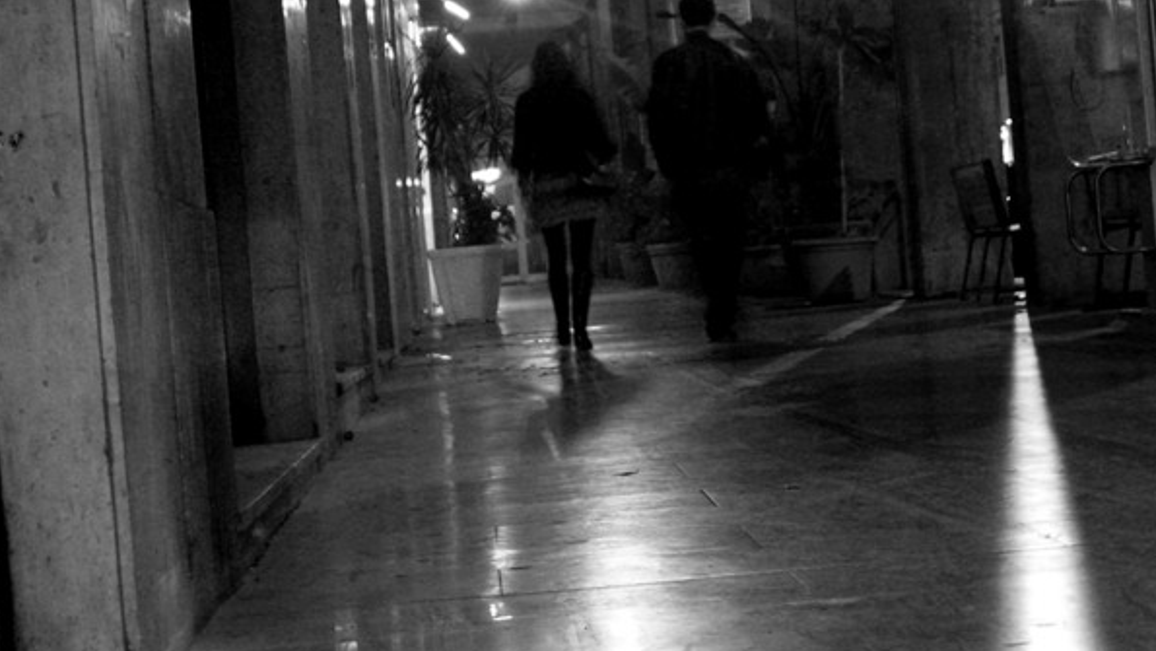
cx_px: 595
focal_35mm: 96
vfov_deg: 12.6
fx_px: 2943
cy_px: 242
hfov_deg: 22.2
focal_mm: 13.6
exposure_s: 1/2.1
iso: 200
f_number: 4.3
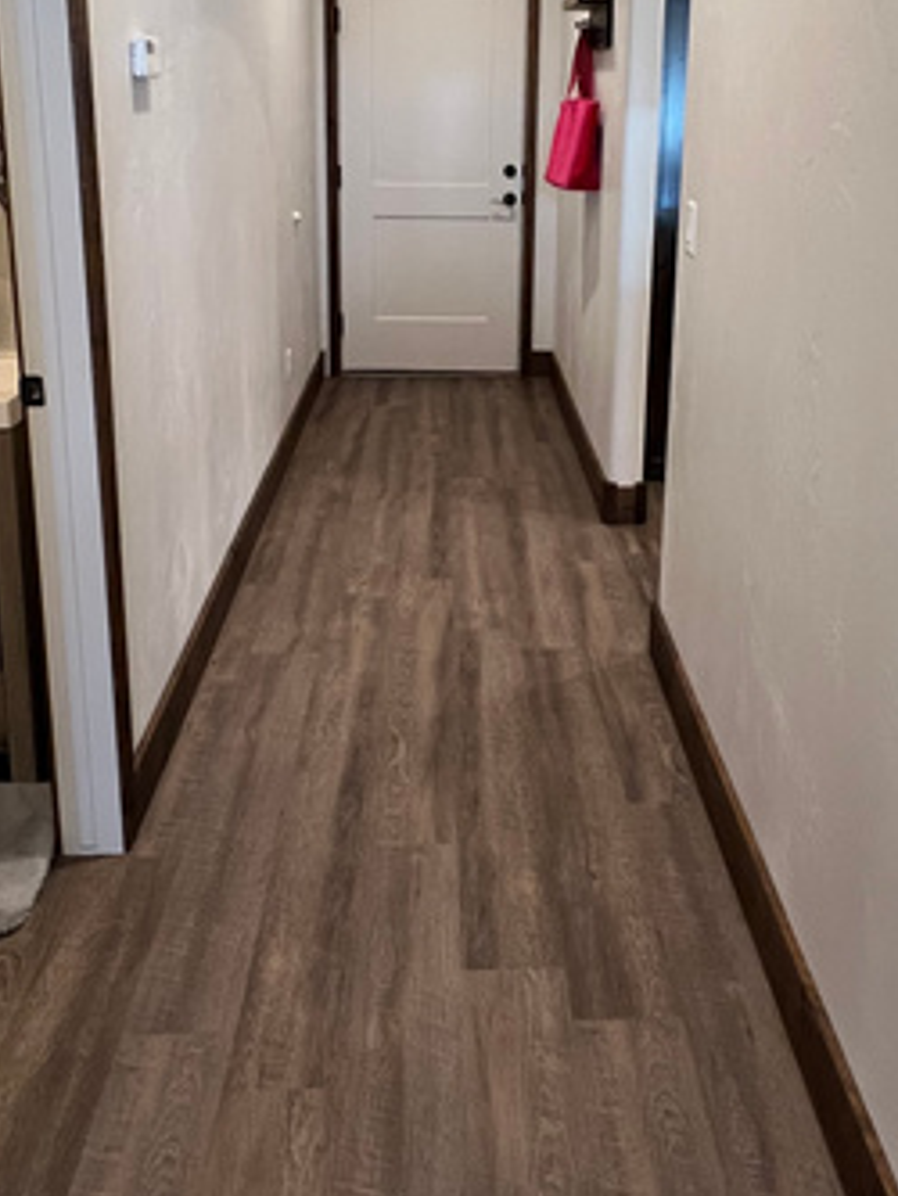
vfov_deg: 57.5
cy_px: 327
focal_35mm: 30
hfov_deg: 46.8
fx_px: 1037
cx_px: 478
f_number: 1.8
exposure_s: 1/60
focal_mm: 1.57
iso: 250
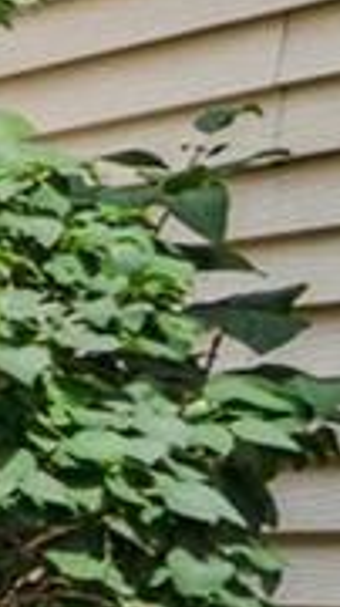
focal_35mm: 191
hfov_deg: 3.6
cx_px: -2484
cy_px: 545
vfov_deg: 11.2
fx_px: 3067
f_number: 5.6
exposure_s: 1/1000
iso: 200
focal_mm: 16
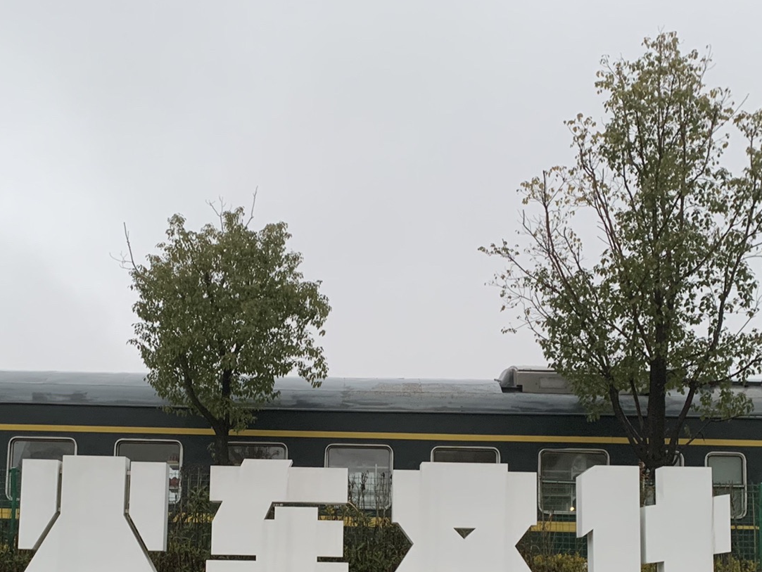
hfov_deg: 39.5
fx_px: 1057
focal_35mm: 48
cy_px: 502
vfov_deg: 29.2
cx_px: 317
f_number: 1.8
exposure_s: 1/60
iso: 125
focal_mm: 4.25
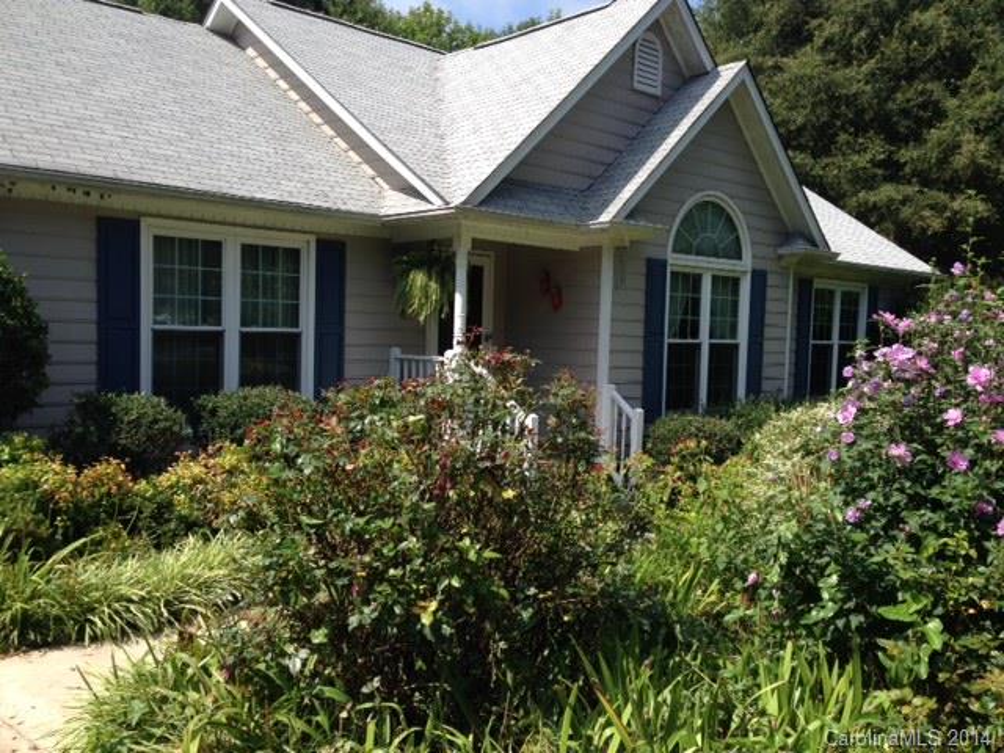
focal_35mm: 33
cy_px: 376
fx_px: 957
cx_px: 502
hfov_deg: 55.4
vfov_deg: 42.9
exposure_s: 1/1043
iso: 50
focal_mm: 4.12
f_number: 2.4
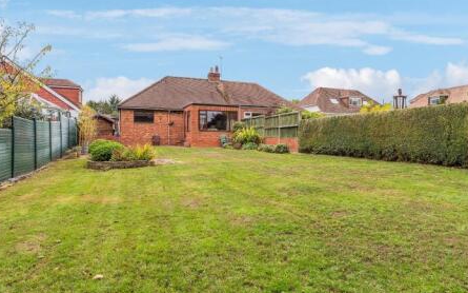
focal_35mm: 21
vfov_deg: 57.2
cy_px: 155
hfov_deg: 82.3
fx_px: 268
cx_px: 233
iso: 200
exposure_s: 1/60
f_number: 9
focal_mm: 14
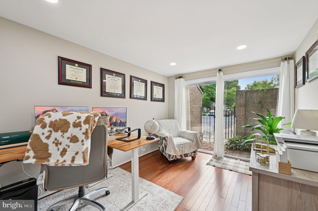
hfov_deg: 104.3
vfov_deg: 81.1
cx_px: 159
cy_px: 106
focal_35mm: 14
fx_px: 124
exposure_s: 1/20
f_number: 8
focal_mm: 14
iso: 100
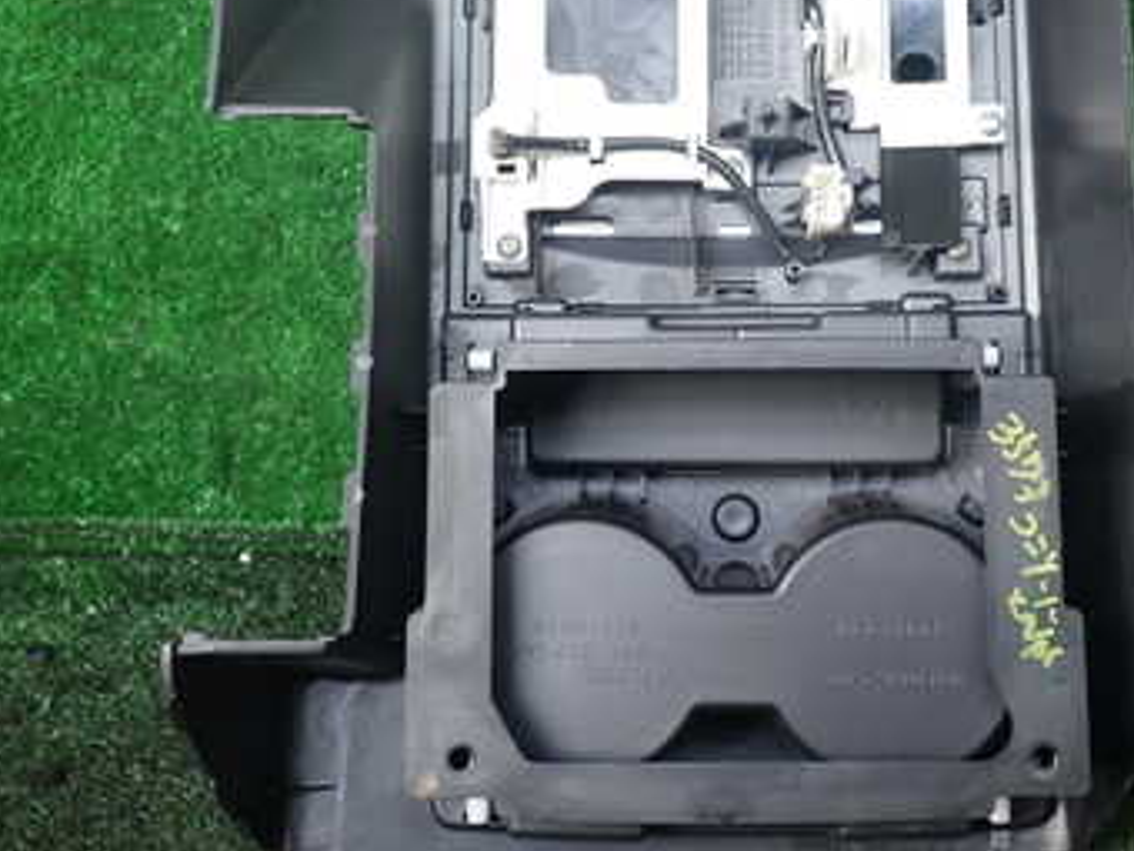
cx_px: 707
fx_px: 1736
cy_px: 217
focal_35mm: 53
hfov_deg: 36.0
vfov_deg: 27.2
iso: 200
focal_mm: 5.4
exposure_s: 1/50
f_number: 2.3
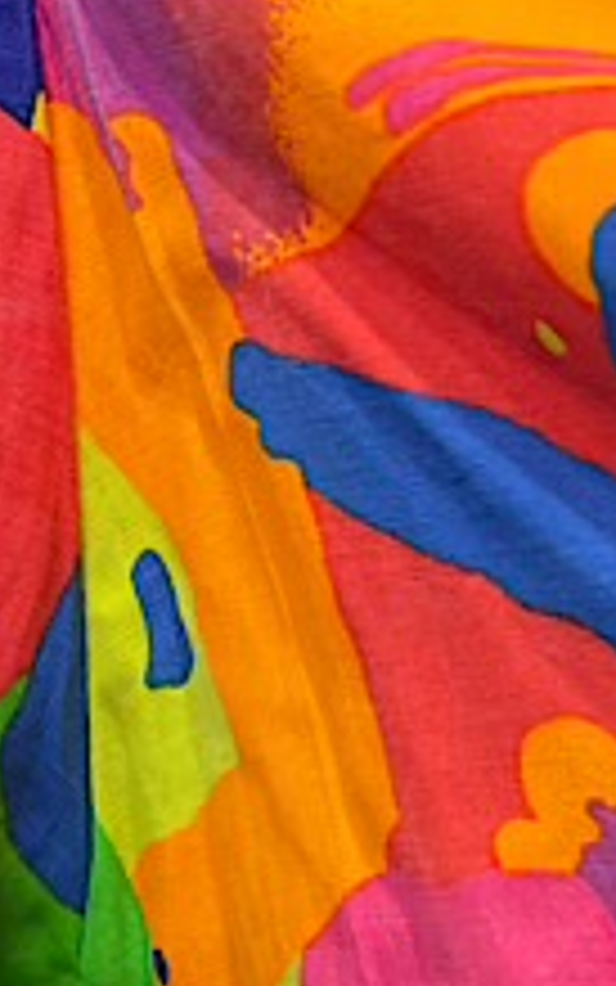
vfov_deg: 18.6
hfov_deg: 13.5
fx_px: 2604
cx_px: 252
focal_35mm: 97
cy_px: 1526
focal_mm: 5.1
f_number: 1.6
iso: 32
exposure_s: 1/124
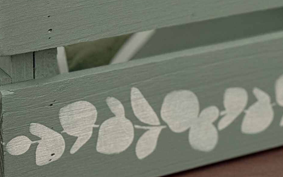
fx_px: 1072
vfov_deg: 9.3
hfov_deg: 15.0
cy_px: -58
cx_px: 166
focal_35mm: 139
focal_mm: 6.76
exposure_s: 1/40
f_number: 1.78
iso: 500
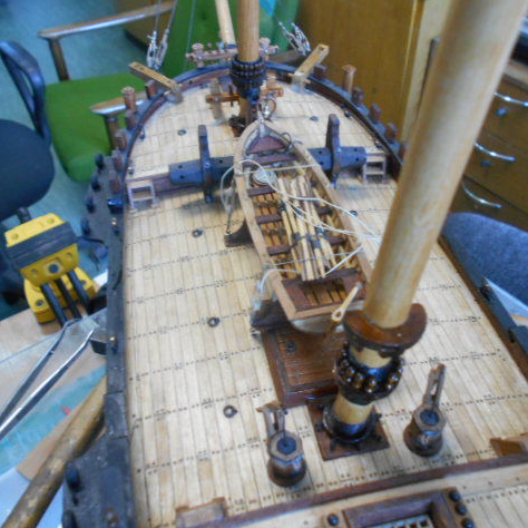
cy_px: 262
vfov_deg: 52.5
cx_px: 277
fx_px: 535
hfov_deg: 52.5
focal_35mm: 31
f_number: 3.2
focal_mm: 4.6
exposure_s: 1/25
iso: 400
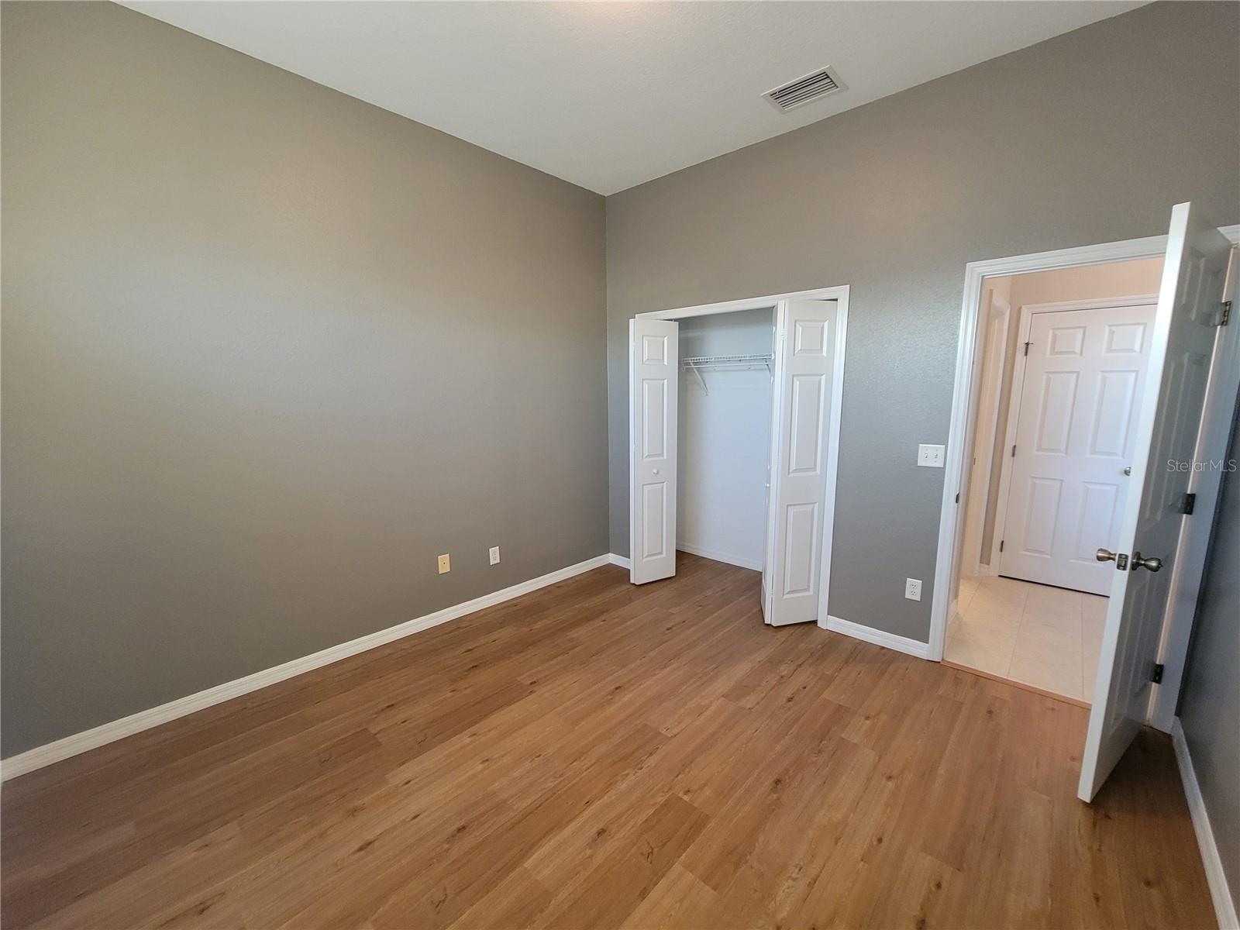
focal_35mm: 13
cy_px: 465
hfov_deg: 106.2
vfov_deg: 89.9
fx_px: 466
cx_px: 620
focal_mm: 2.2
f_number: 2.2
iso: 400
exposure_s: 1/40
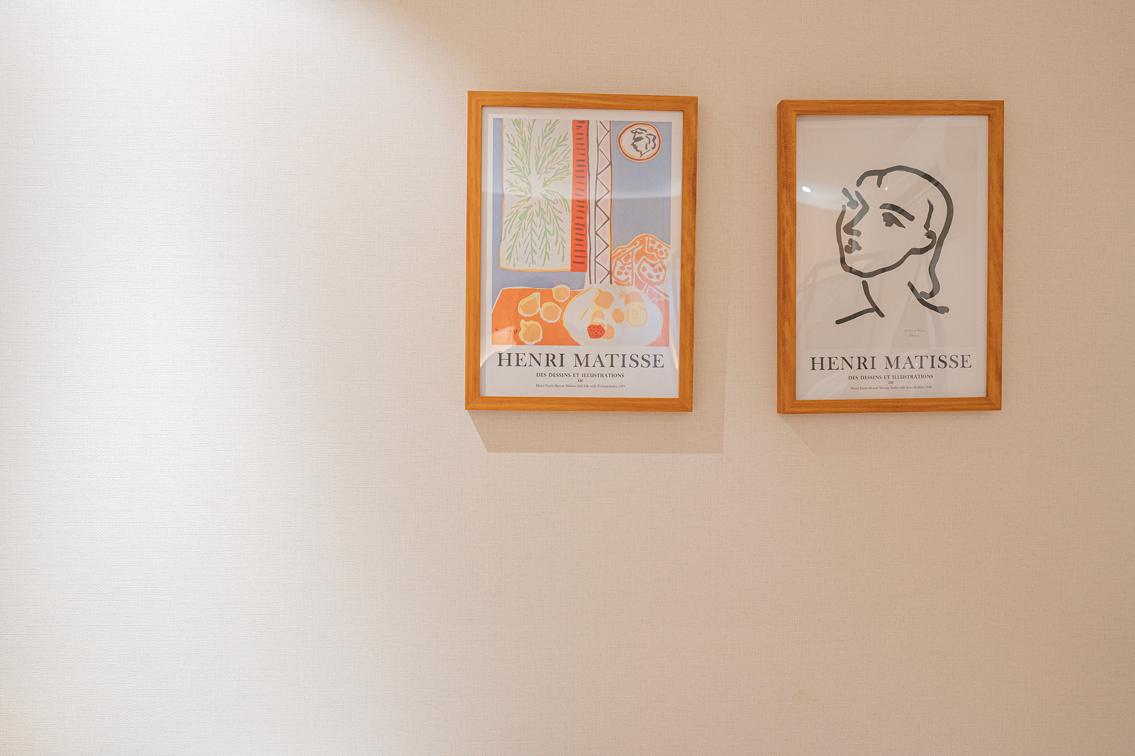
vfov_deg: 53.1
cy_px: 378
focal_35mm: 24
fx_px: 757
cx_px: 568
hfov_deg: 73.7
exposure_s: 1/100
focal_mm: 24
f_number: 3.5
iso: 800
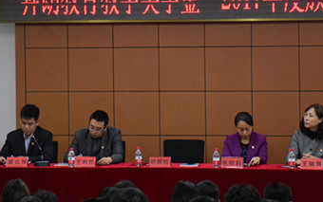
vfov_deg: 7.4
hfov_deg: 11.8
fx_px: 1568
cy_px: 50
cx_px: 141
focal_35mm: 178
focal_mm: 66
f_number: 5
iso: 3200
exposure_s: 1/125
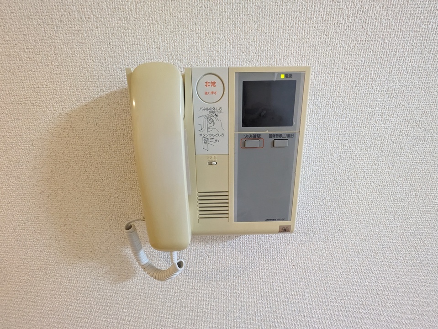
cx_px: 219
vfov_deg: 85.7
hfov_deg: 102.0
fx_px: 177
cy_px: 164
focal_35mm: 14
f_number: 2.2
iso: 797
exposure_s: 1/60
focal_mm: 1.83
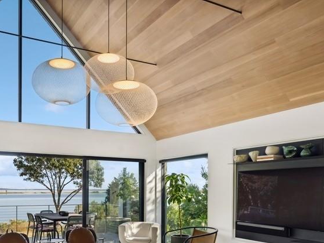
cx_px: 111
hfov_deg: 54.5
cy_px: 199
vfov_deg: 41.0
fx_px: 308
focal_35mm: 33
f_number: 8
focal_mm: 18.5
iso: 200
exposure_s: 1/250
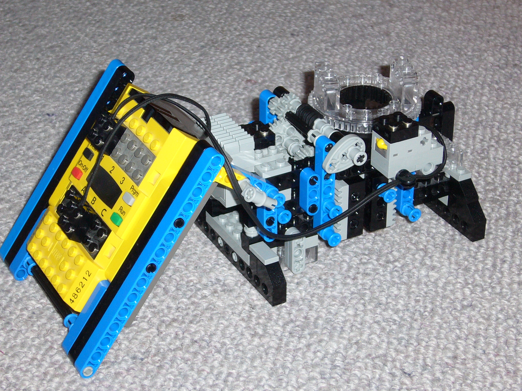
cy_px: 196
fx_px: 1312
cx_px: 261
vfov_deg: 17.0
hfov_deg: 22.5
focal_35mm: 87
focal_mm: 11.5
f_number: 4
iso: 100
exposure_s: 1/30
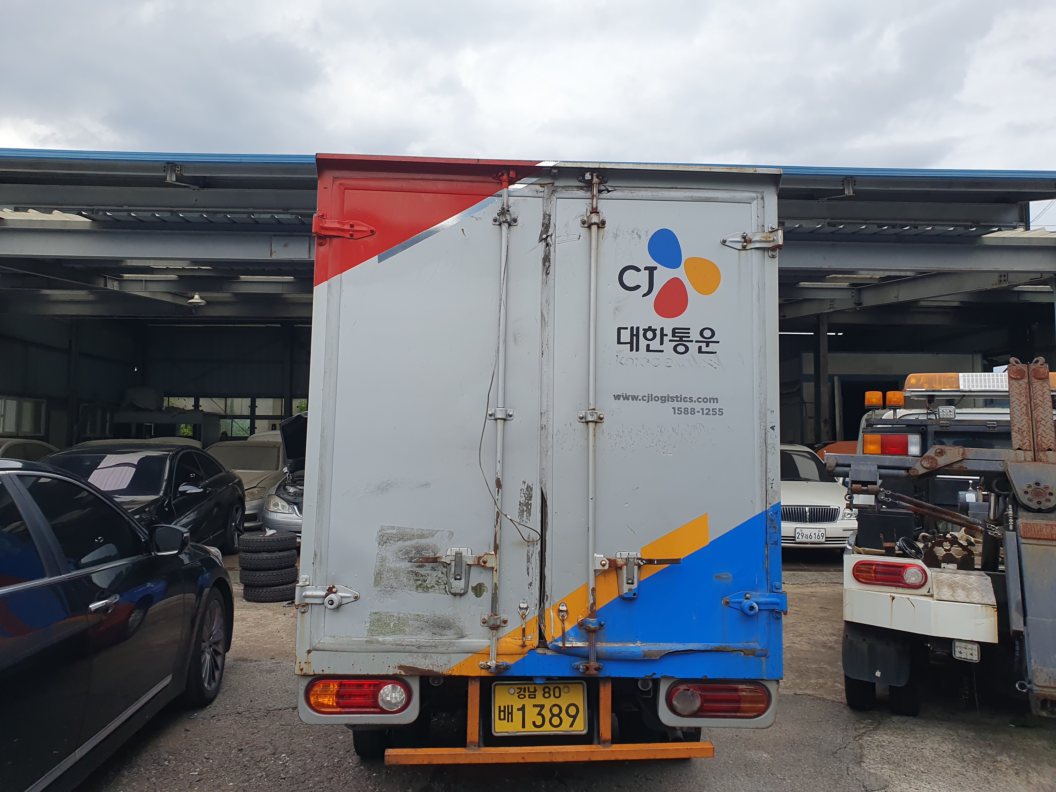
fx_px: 793
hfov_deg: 67.3
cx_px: 528
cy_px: 396
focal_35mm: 26
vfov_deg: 53.1
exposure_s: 1/734
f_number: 2.4
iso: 50
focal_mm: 4.32
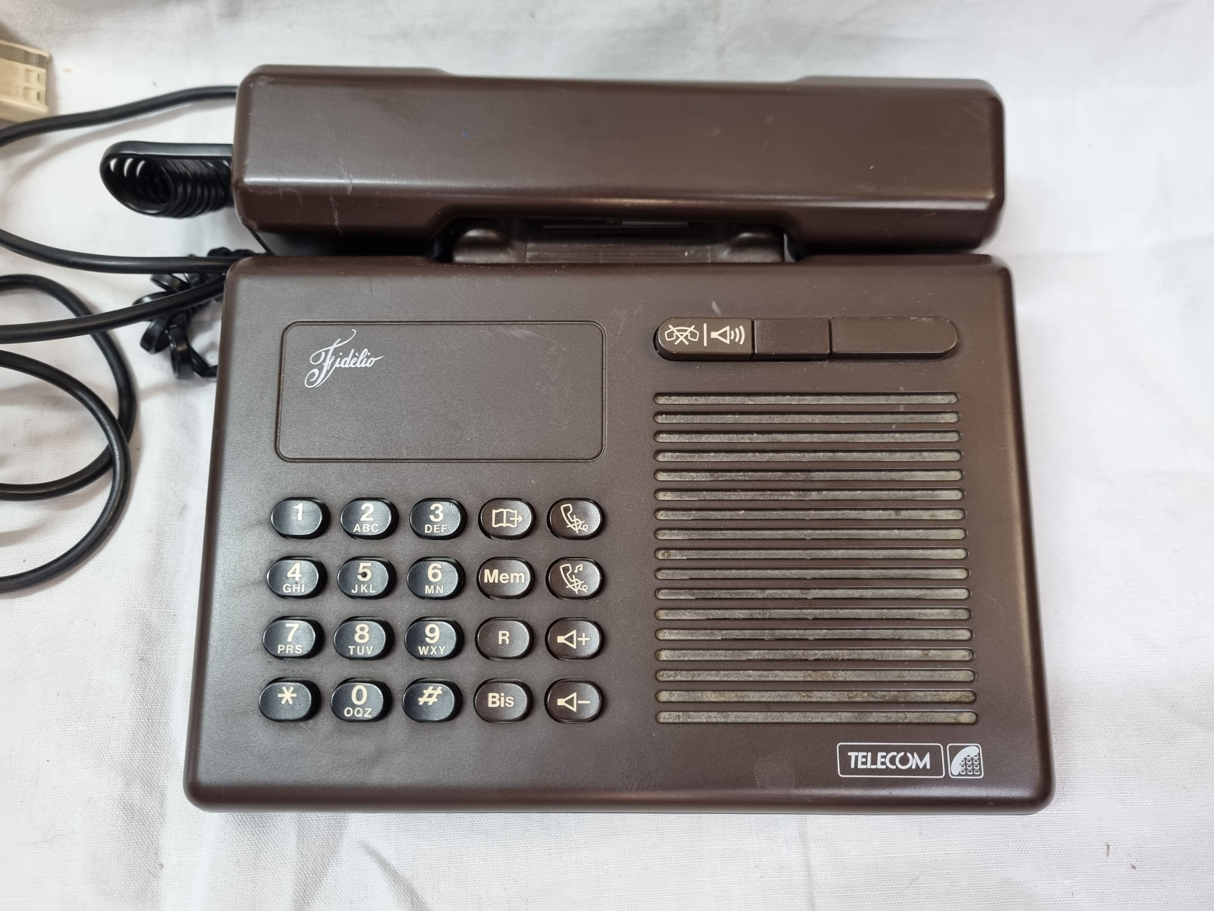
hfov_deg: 67.3
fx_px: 912
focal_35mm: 26
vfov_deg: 53.1
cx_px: 607
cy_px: 456
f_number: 1.8
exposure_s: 1/50
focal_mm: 5.4
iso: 320
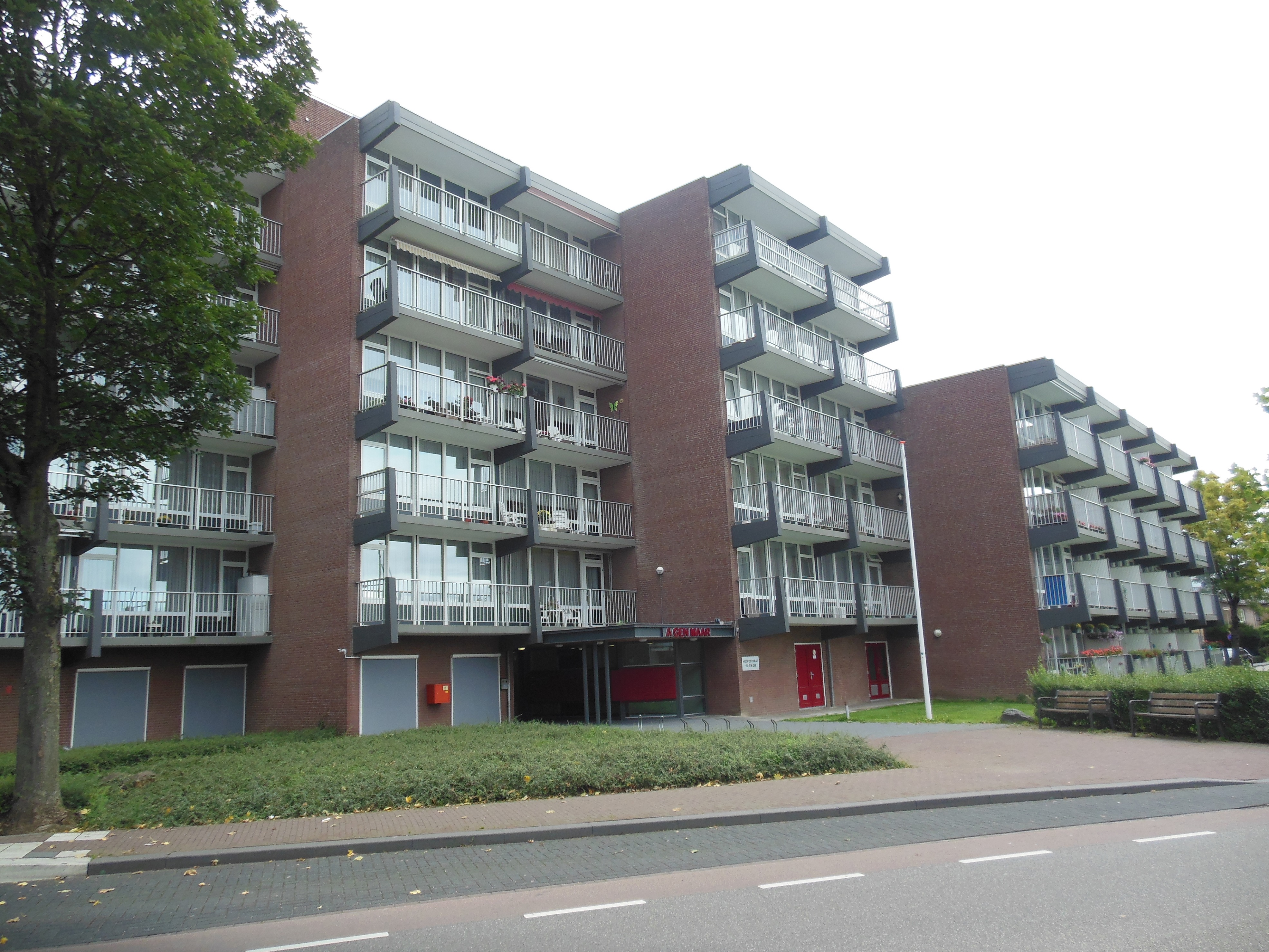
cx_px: 634
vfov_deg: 54.9
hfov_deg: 69.4
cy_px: 476
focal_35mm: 25
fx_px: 917
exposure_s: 1/250
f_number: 3.2
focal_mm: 4.5
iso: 160
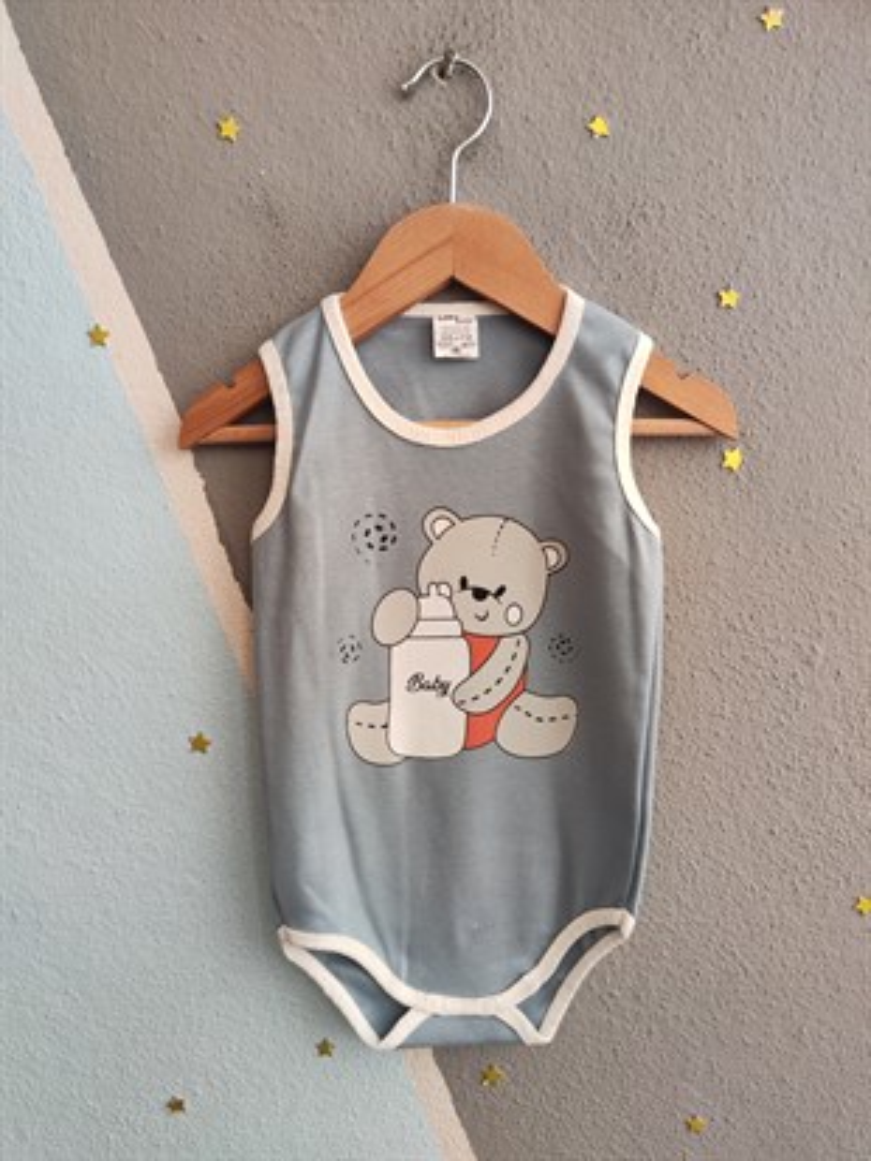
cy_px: 580
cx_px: 436
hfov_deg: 56.8
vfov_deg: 71.6
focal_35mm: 24
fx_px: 805
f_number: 1.88
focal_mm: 5.59
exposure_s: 1/100
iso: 208
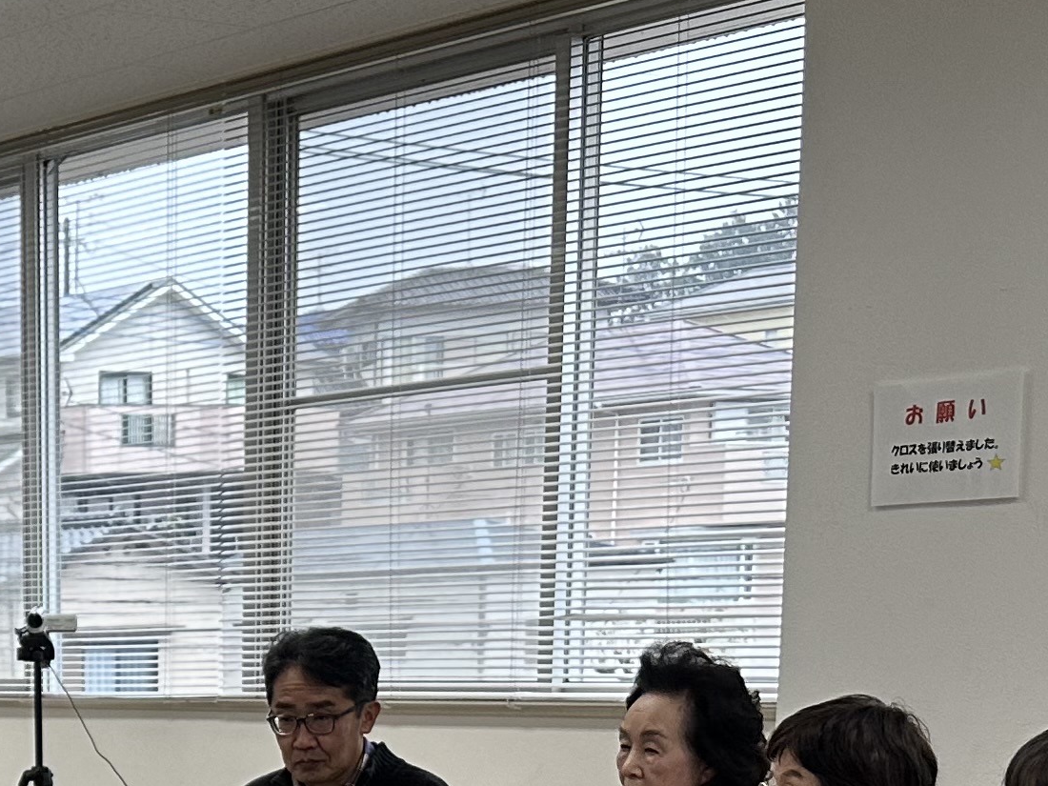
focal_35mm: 88
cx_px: -163
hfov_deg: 20.9
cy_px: 1154
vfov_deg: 15.6
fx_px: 2664
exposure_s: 1/120
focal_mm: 6.86
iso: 160
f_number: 1.78
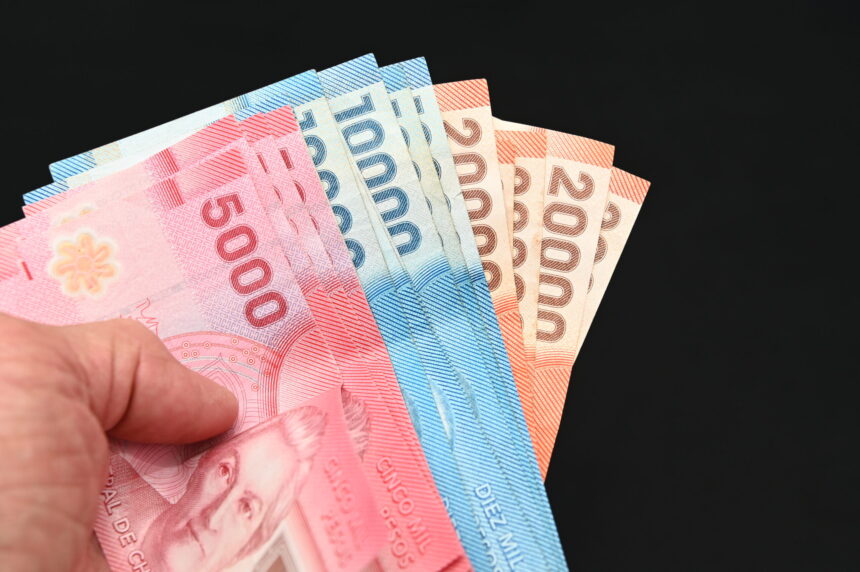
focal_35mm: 62
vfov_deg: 21.9
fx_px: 1480
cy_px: 286
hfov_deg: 32.4
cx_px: 430
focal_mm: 62
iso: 800
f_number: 7.1
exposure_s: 1/160
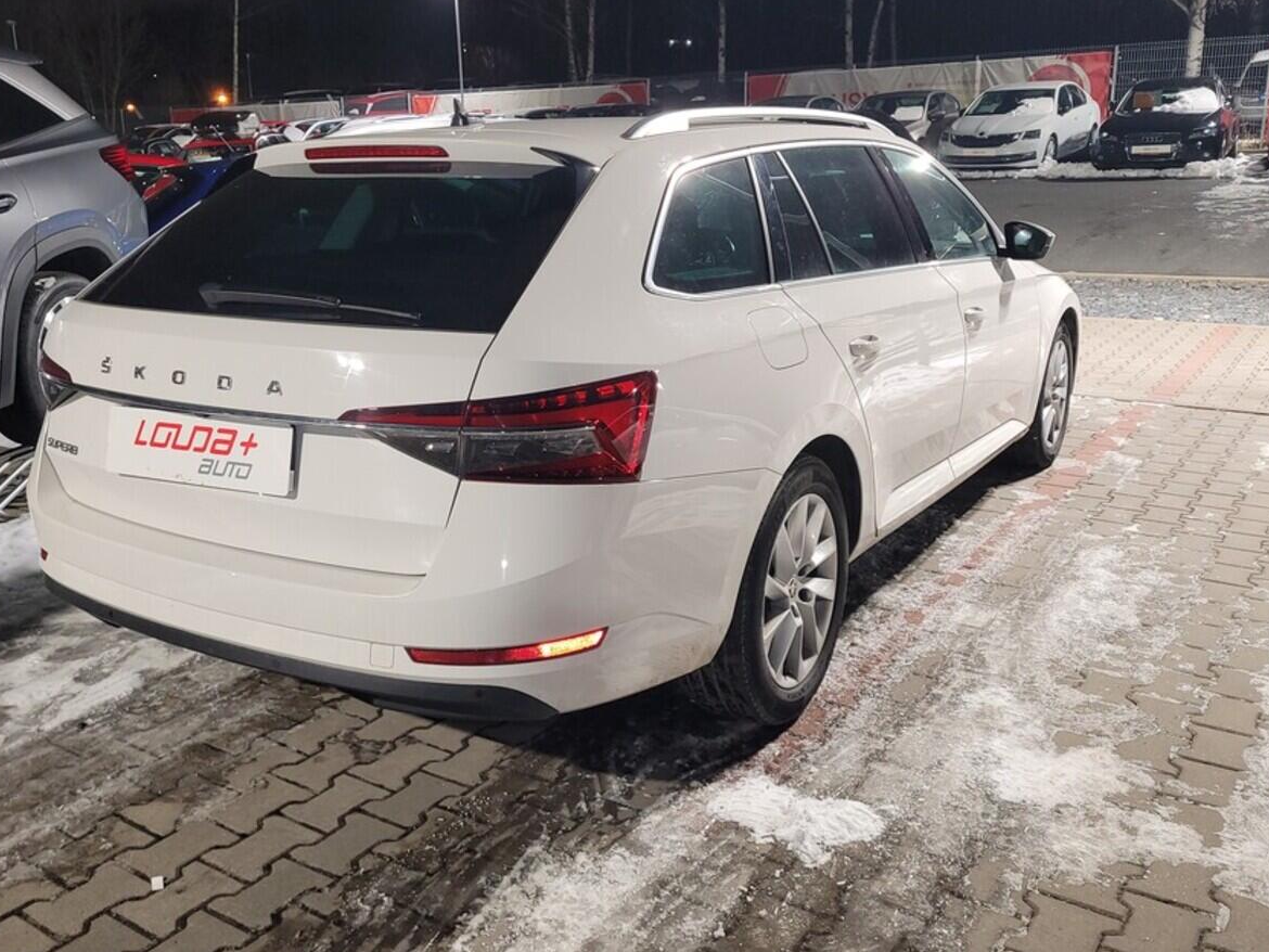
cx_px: 547
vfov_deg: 44.1
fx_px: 1173
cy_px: 436
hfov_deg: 56.6
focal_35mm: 32
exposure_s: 1/25
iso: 125
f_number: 1.8
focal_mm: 5.4
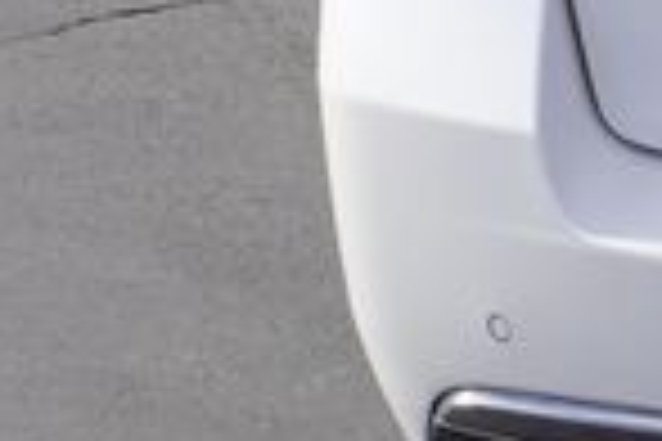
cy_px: -374
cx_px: 1644
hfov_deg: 7.9
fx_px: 4422
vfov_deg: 5.6
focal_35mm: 240
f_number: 9
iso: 100
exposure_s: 1/125
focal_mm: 23
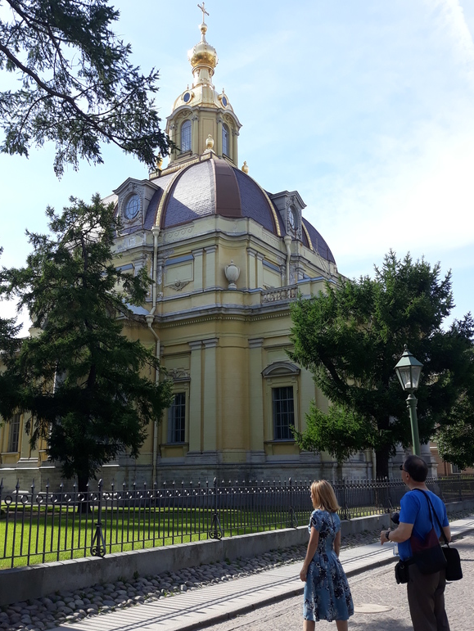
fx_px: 511
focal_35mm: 28
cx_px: 230
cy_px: 308
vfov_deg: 63.4
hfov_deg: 49.8
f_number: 1.7
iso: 40
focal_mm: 3.71
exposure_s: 1/882
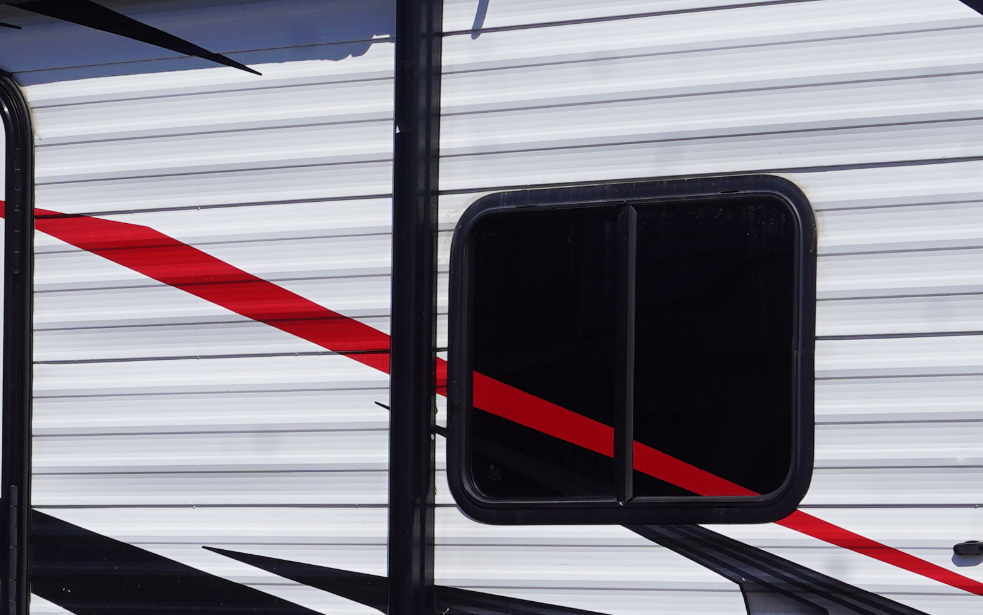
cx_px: 460
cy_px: 656
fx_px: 4073
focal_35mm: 152
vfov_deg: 8.6
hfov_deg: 13.8
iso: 100
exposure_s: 1/320
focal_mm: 39
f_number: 11
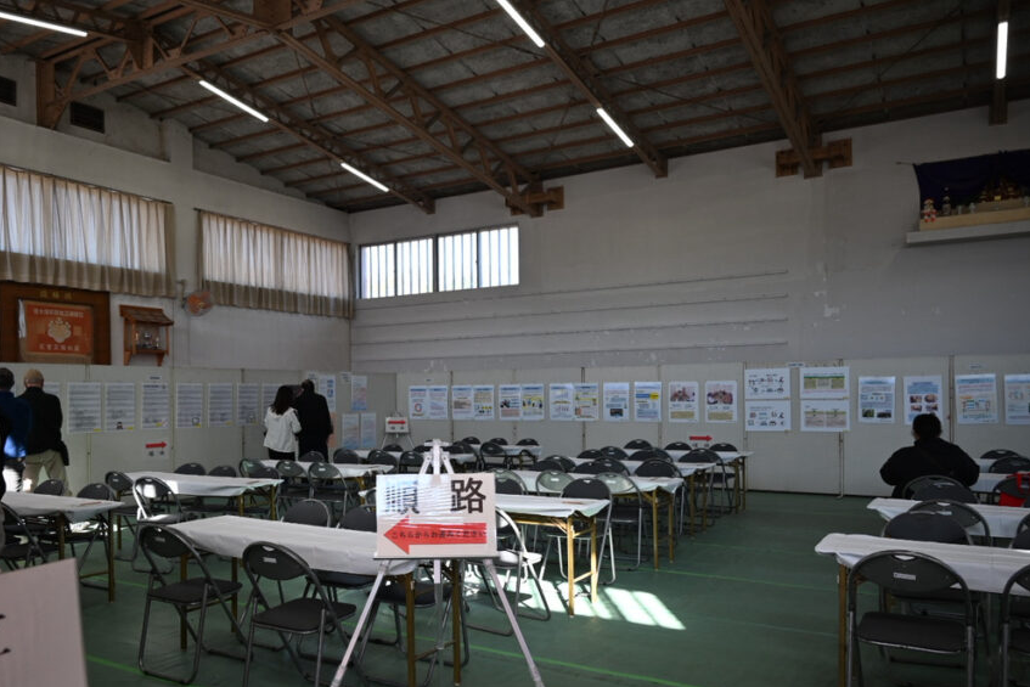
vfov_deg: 44.8
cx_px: 434
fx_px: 830
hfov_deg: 63.3
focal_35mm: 29
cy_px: 406
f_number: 4
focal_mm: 24
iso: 360
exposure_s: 1/250
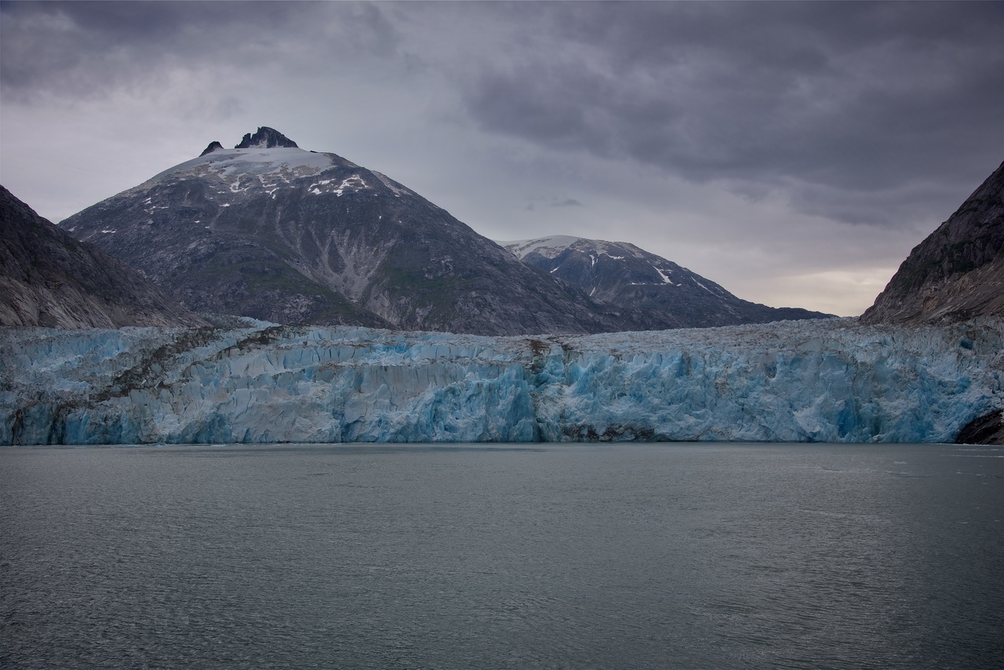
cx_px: 502
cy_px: 335
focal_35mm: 38
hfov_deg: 50.7
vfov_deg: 35.1
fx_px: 1060
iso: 100
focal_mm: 38
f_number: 7.1
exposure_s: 1/125
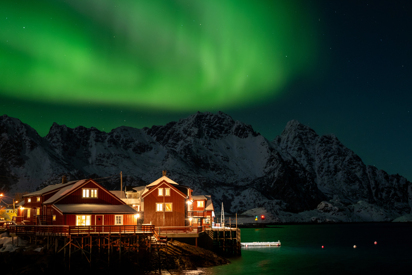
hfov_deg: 39.6
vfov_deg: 27.0
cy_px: 138
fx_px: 572
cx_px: 206
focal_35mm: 50
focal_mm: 50
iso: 1000
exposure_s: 3
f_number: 4
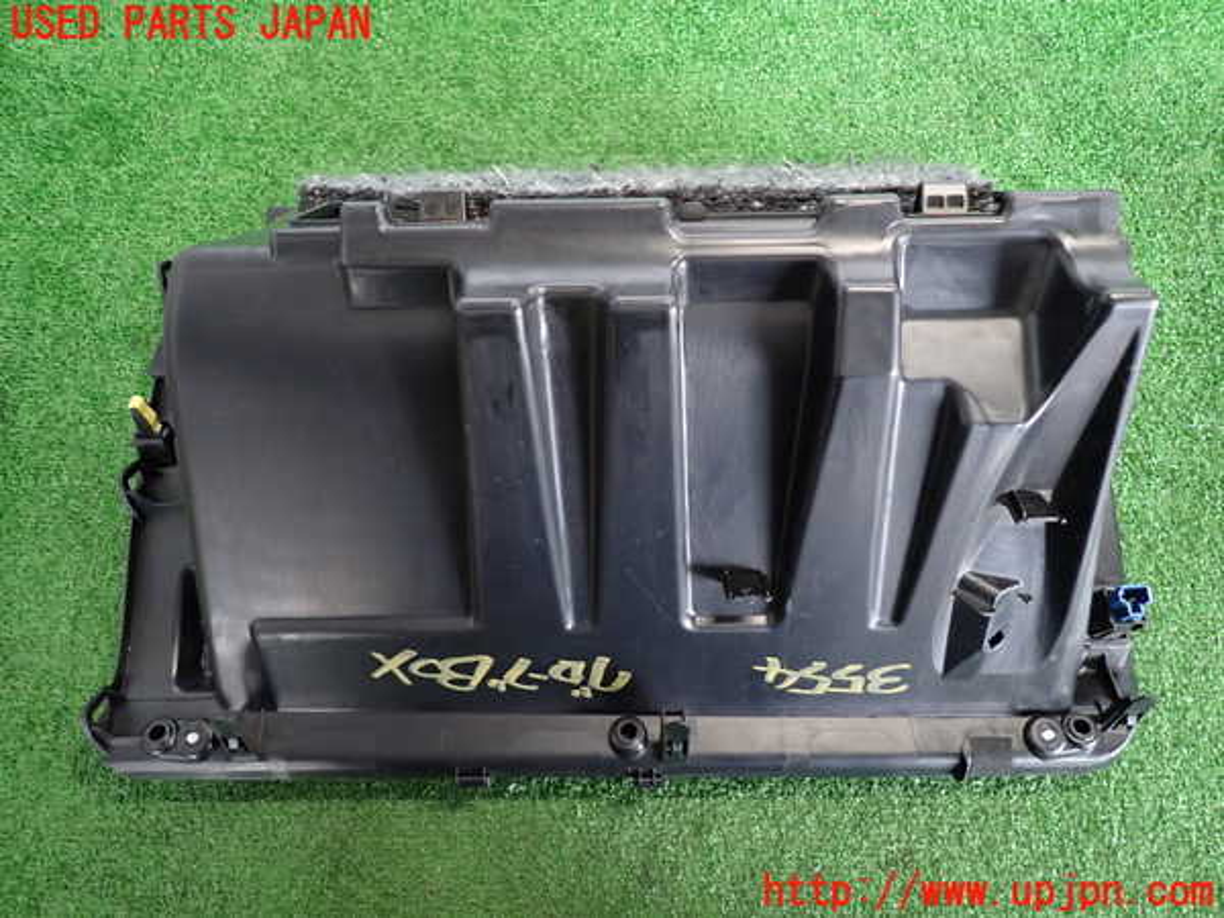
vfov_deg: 54.9
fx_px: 884
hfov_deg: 69.4
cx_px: 612
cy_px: 459
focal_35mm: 25
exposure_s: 1/30
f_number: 2
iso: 400
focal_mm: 4.5
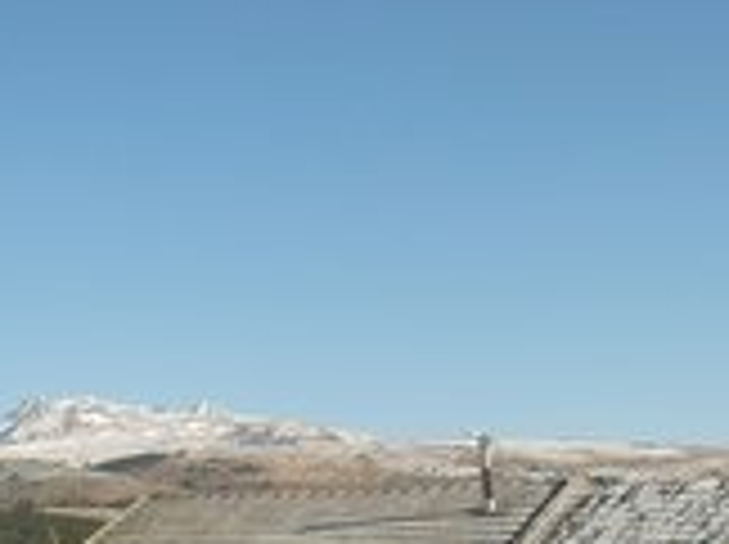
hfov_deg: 20.2
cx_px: -216
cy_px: 683
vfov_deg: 15.8
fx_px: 1872
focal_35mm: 89
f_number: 3.2
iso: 64
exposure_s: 1/800
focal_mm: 4.3
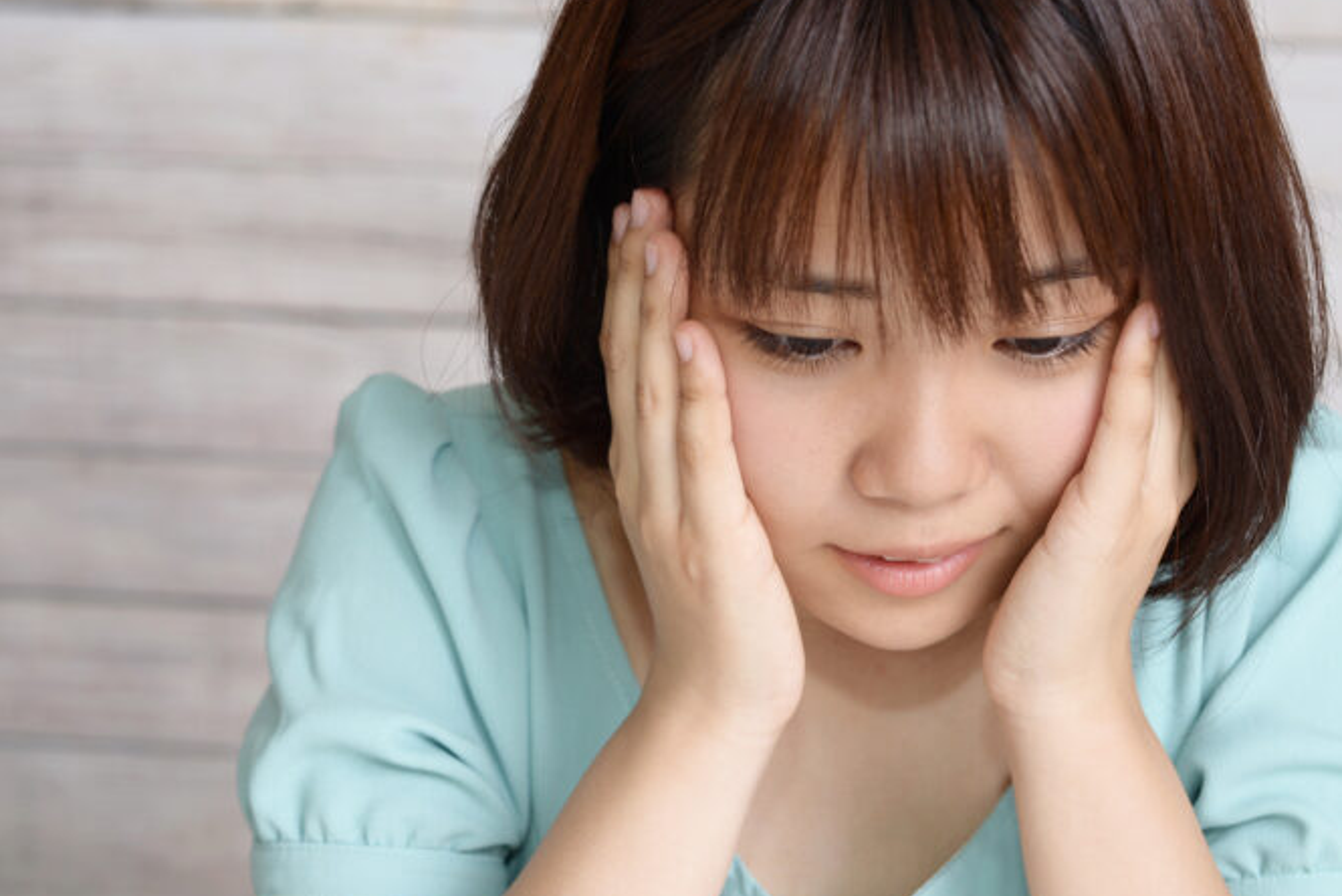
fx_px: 2871
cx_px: 595
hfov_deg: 26.3
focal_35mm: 77
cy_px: 501
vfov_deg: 17.7
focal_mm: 50
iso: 160
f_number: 5
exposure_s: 1/200
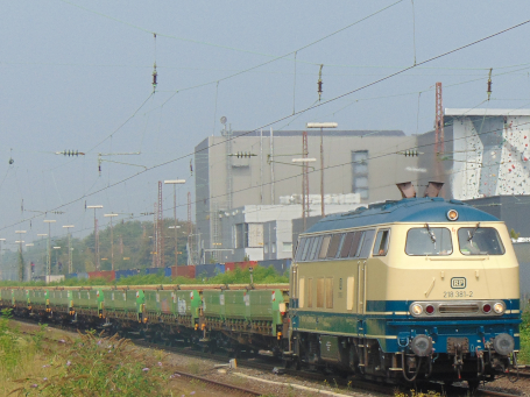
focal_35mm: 190
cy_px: 233
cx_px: 421
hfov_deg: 10.4
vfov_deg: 7.8
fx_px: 2908
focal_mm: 19.4
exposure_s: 1/200
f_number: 10.1
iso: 80
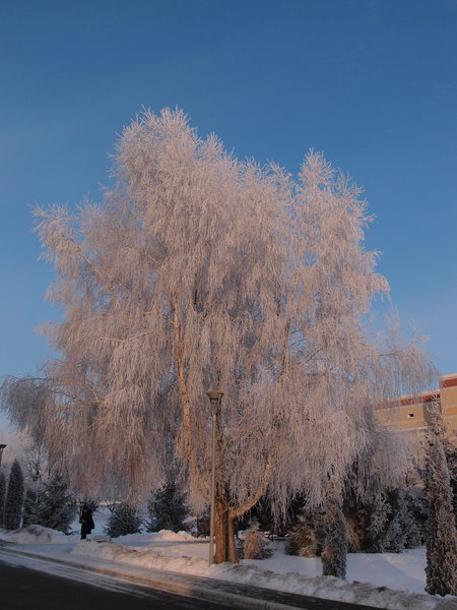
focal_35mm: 32
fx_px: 563
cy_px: 305
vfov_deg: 56.8
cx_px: 228
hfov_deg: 44.2
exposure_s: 1/1000
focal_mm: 6.87
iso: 100
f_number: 3.2
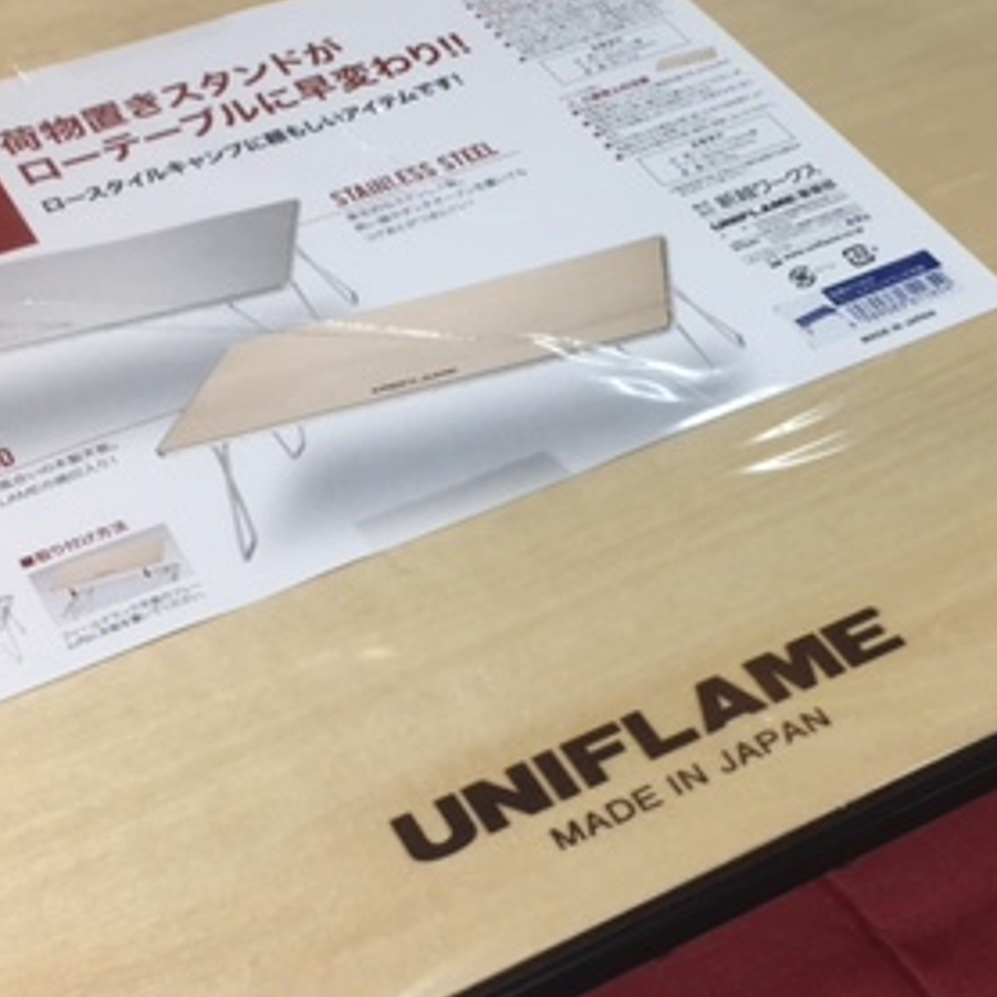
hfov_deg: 29.1
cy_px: 567
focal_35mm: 59
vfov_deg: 29.0
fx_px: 1923
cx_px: 506
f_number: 2.2
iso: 40
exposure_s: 1/100
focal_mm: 4.15
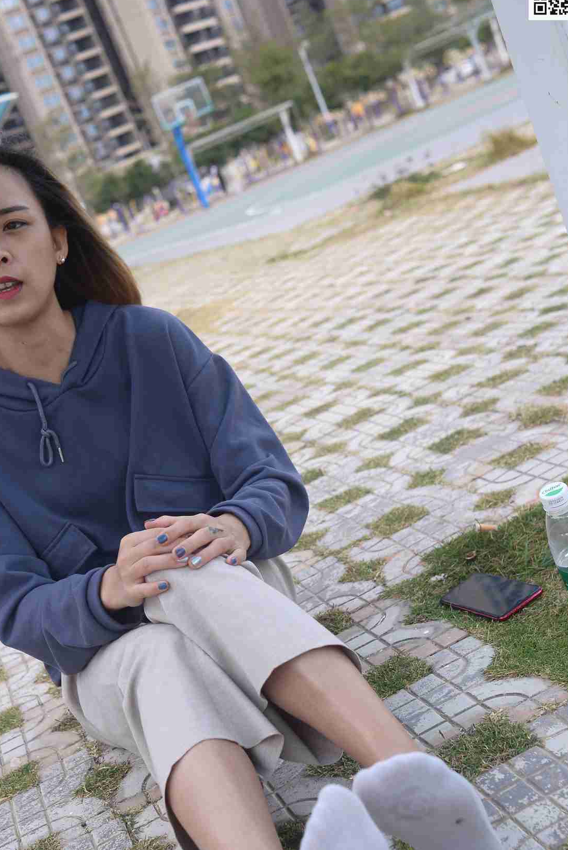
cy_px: 525
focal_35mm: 48
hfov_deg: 28.0
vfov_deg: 40.8
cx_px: 217
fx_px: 1134
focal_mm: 35
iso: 400
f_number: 5.6
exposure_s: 1/1250
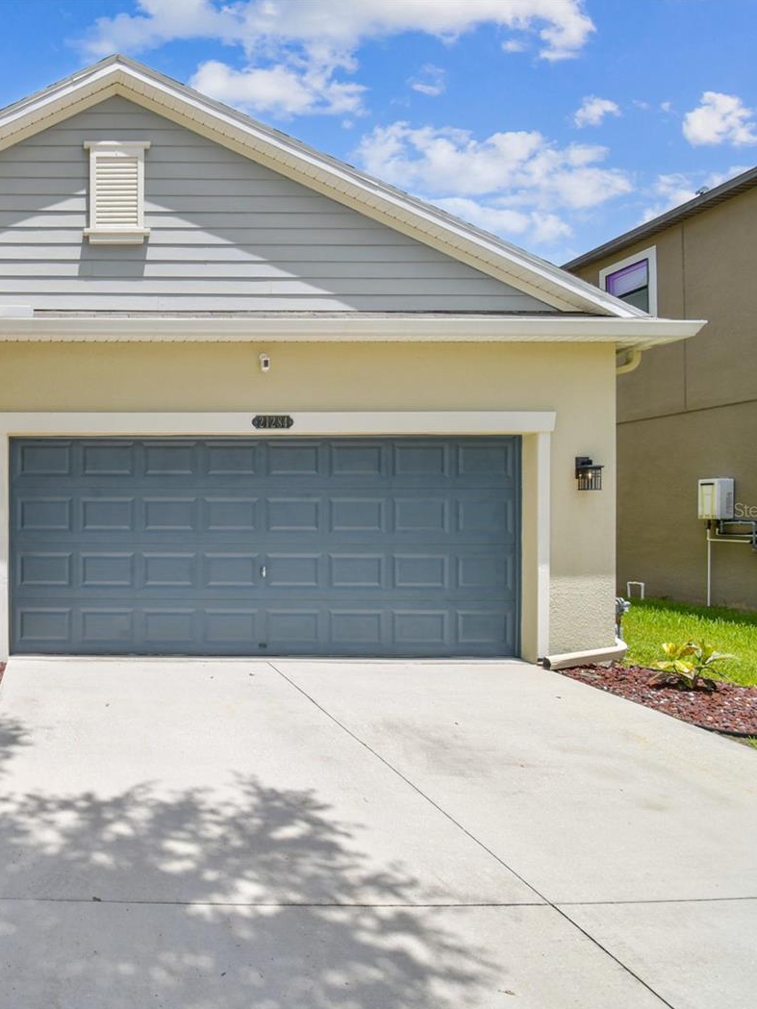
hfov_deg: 52.2
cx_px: 50
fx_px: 641
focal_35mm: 22
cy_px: 510
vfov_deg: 76.4
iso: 100
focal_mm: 10
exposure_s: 1/125
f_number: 7.1
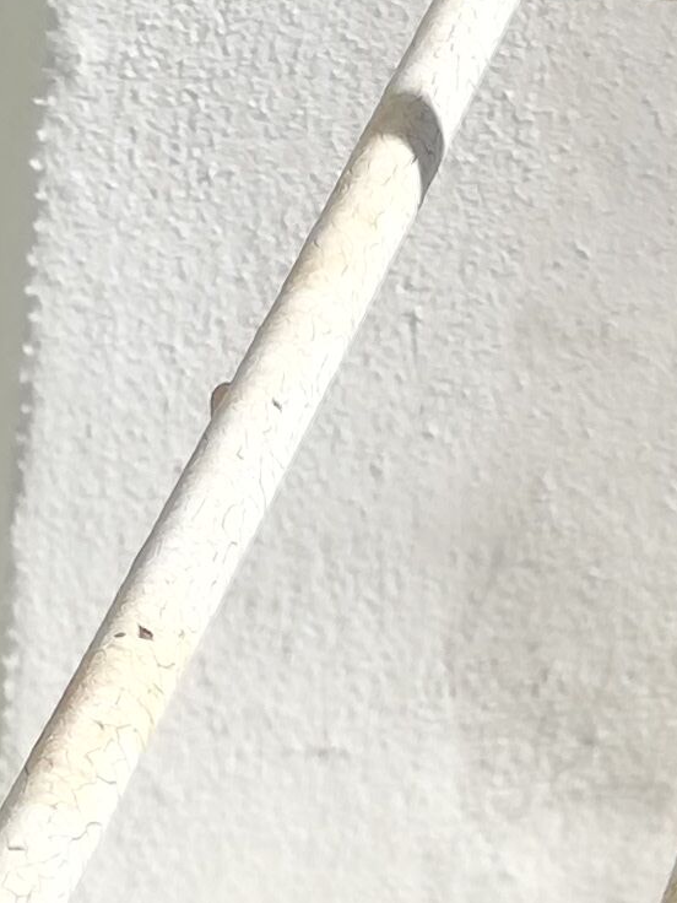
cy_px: 2815
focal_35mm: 169
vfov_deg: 9.1
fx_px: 4407
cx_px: -747
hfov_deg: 8.3
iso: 50
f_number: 2.2
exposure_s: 1/704
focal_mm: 3.81
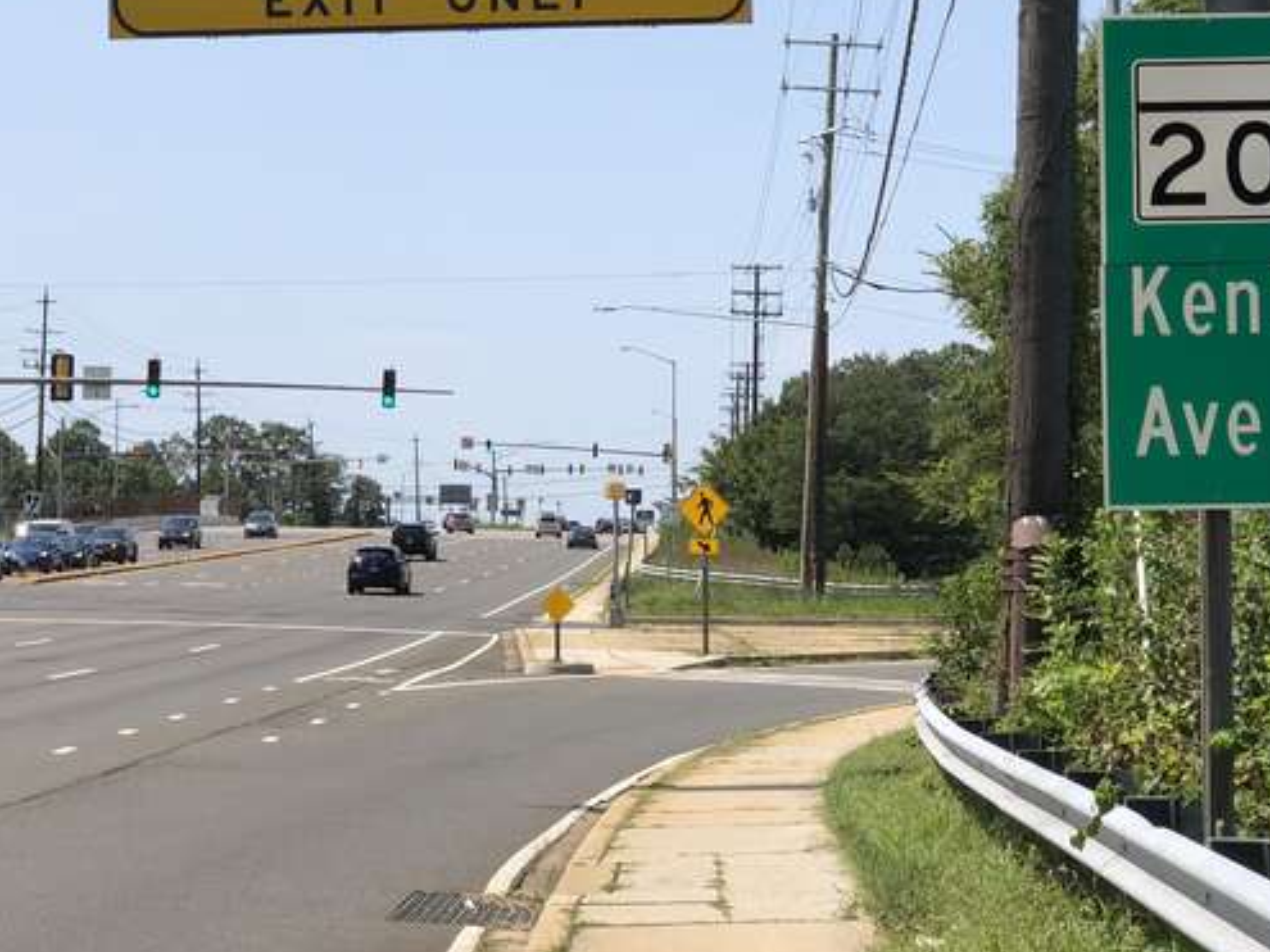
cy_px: 367
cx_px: 611
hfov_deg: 23.3
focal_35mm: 84
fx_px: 3081
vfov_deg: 17.5
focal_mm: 6
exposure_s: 1/1245
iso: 16
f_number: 2.4
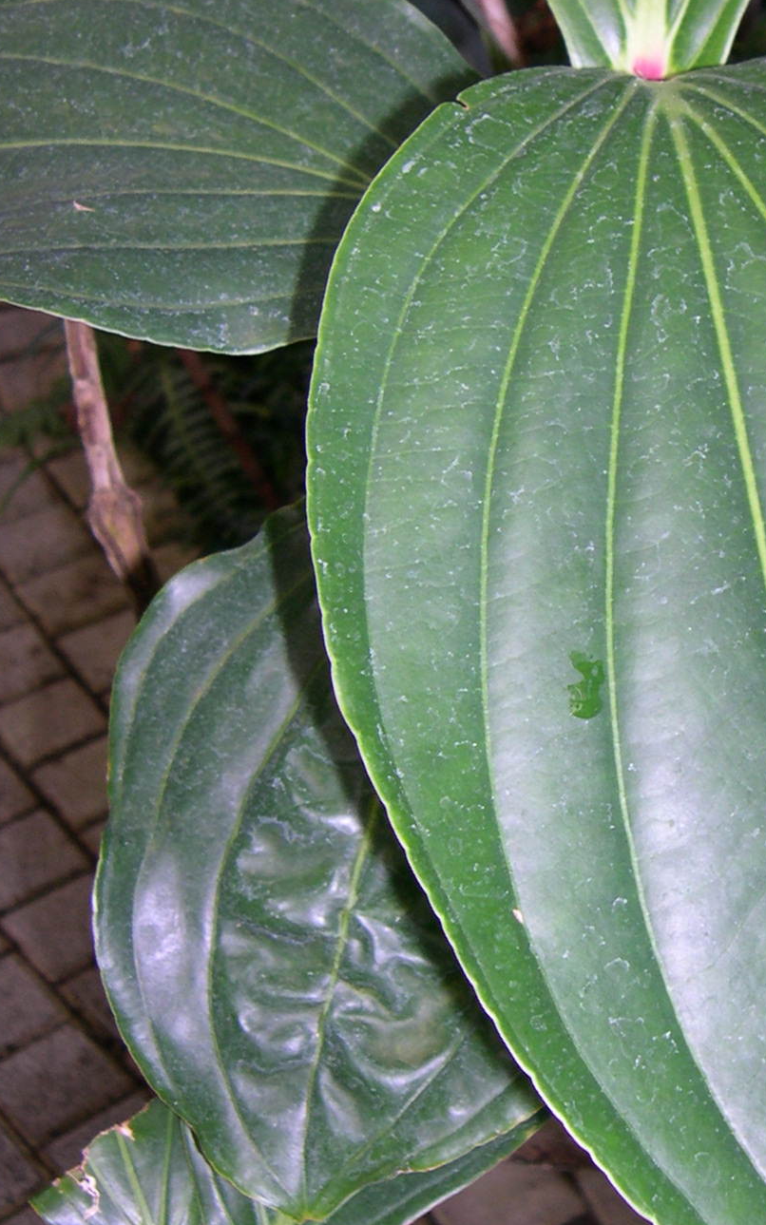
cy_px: 489
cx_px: 798
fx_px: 2371
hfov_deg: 17.8
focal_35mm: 71
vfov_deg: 28.9
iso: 100
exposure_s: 1/60
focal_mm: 8
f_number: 2.8
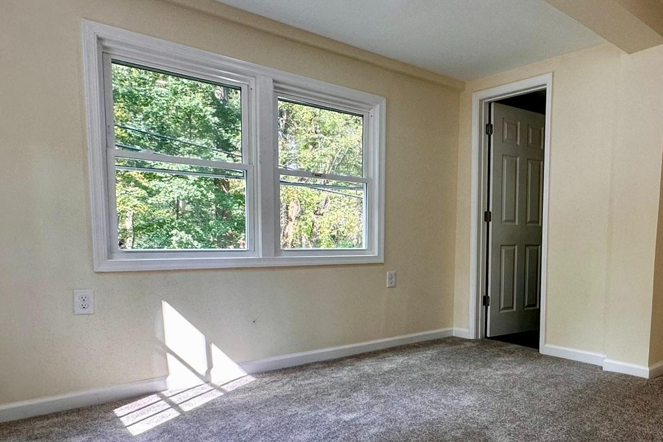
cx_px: 510
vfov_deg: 49.4
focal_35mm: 26
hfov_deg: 64.5
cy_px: 253
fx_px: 479
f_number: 2.2
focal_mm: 2.22
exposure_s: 1/120
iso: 125
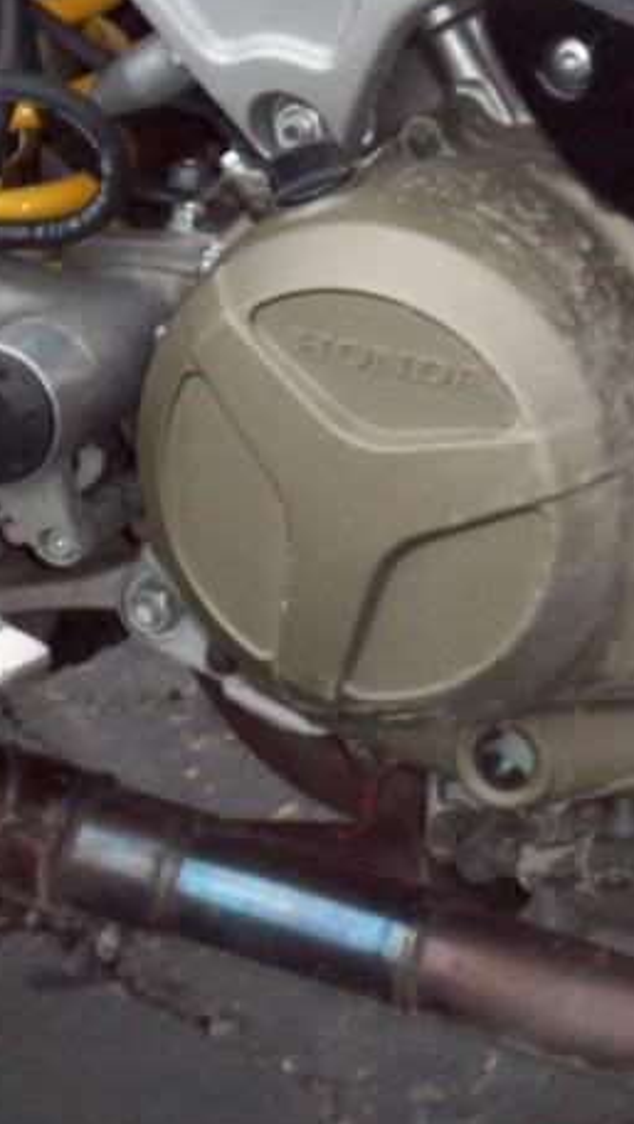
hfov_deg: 5.7
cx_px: 851
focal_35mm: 212
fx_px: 6327
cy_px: 473
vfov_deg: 10.2
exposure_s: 1/90.2
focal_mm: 18.6
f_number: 5.2
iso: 160
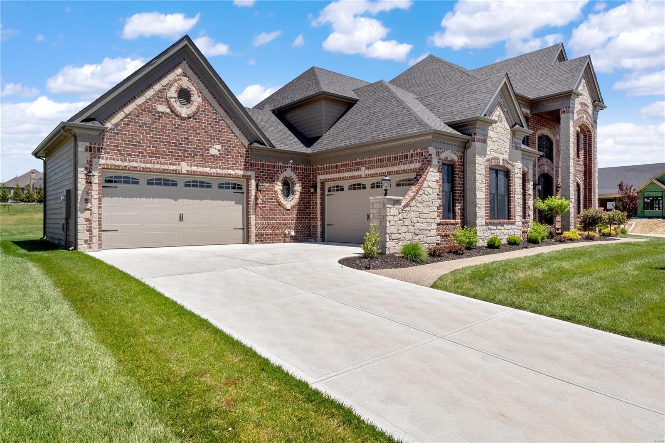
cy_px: 222
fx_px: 406
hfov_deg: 78.6
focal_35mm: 22
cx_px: 332
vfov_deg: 57.2
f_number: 8
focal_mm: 11
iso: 400
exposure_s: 1/2500
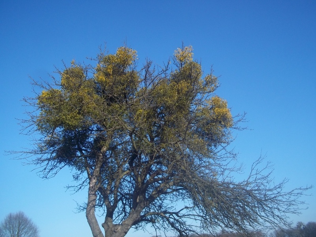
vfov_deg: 39.7
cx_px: 158
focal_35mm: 36
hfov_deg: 51.4
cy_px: 118
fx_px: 329
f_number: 8
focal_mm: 6.5
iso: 80
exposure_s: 1/125
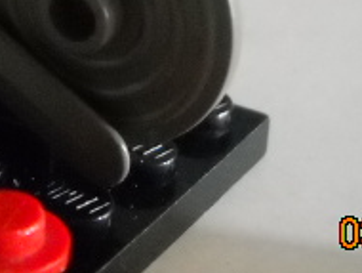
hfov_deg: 14.0
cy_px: -128
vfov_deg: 10.4
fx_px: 1445
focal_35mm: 138
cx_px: -11
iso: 800
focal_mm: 6.72
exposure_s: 1/7
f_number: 3.1
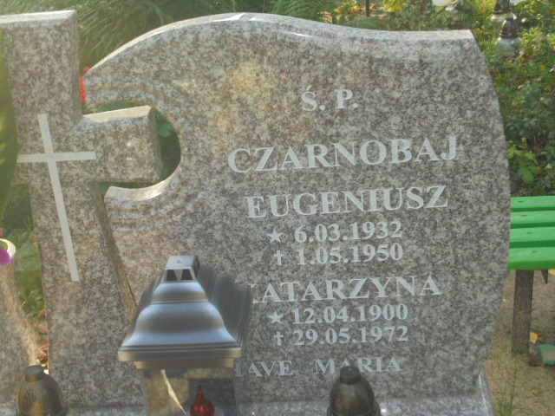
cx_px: 278
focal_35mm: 56
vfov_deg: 26.1
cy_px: 208
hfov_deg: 34.3
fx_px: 898
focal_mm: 10.1
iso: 100
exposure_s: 1/50
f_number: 5.2
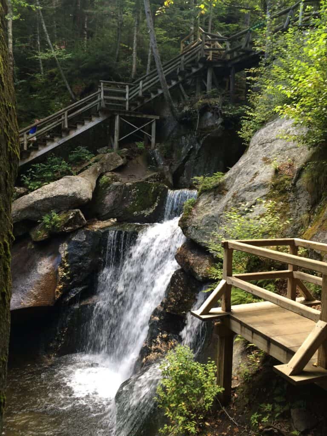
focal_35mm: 29
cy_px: 218
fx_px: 365
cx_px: 164
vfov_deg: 61.7
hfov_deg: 48.2
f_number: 2.2
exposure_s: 1/60
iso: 32
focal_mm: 4.15
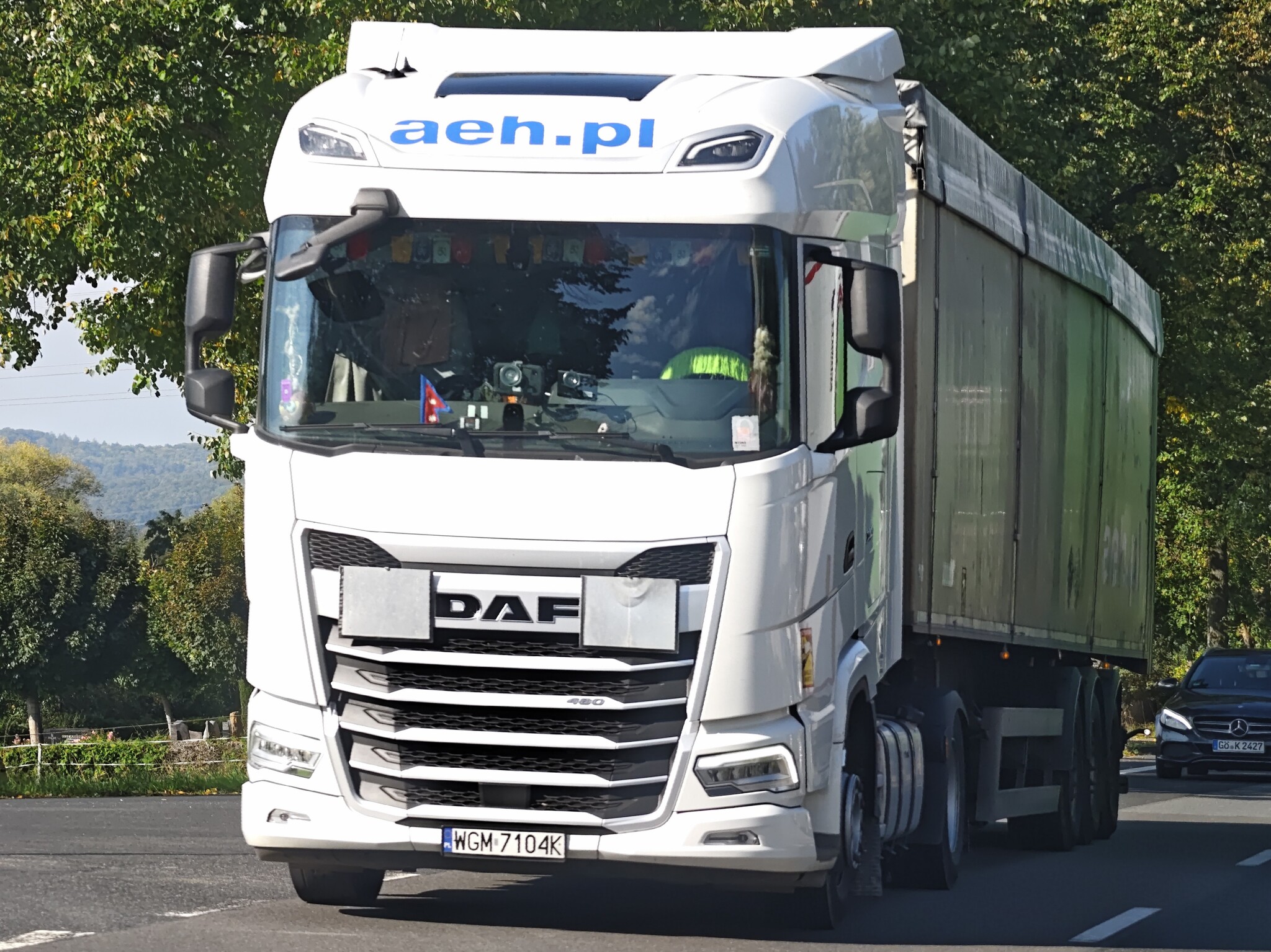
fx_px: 3120
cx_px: 636
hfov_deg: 23.0
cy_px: 476
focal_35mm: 85
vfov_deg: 17.4
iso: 250
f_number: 2.3
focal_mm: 22.5
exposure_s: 1/800
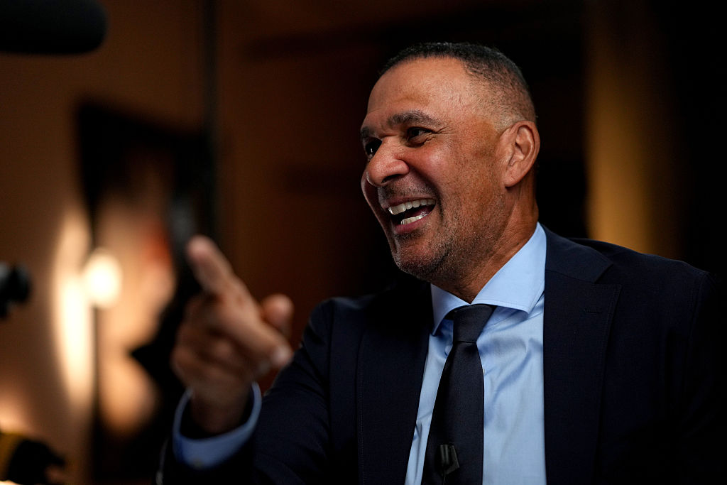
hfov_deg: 23.9
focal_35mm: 85
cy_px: 242
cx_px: 364
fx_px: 1717
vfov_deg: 16.1
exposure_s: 1/400
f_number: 1.4
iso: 1600
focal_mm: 85
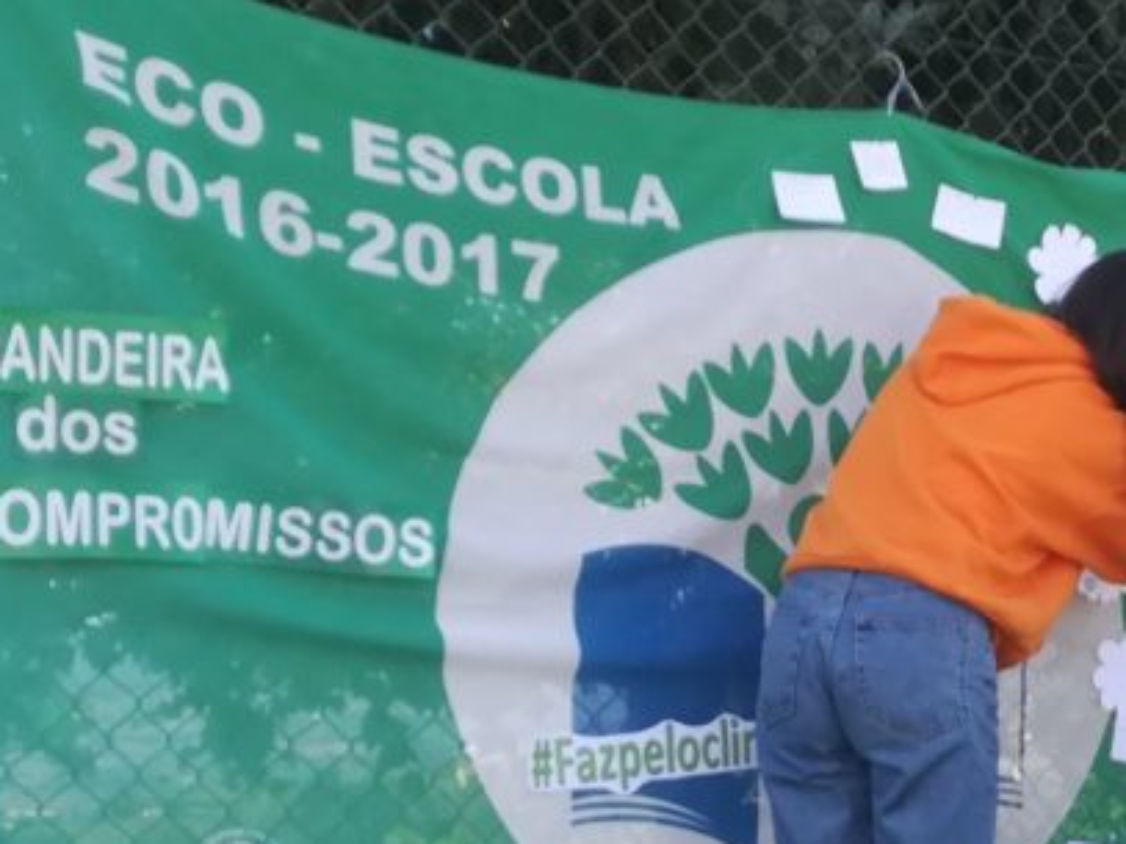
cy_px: 631
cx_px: 1162
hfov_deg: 26.5
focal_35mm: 69
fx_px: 2244
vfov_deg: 21.1
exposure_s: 1/226
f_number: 2.2
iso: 50
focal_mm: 3.83
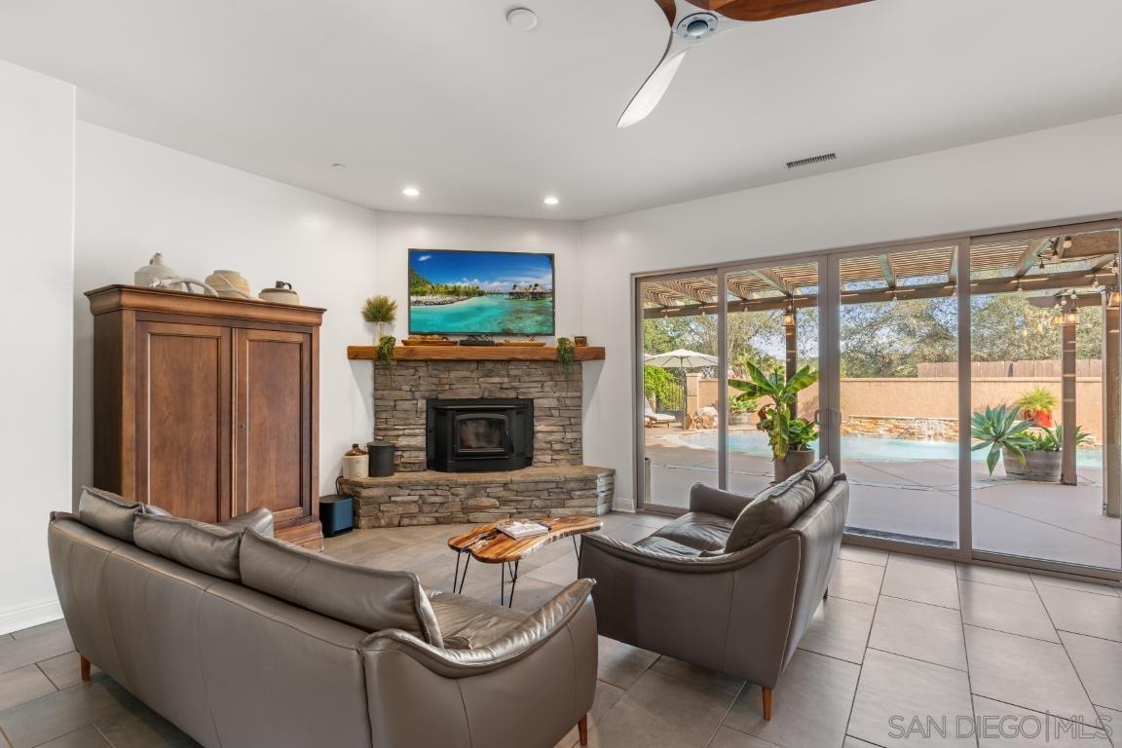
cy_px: 374
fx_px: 530
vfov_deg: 70.4
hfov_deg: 93.3
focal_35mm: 17
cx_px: 561
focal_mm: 17
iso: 80
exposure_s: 1/5
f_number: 8
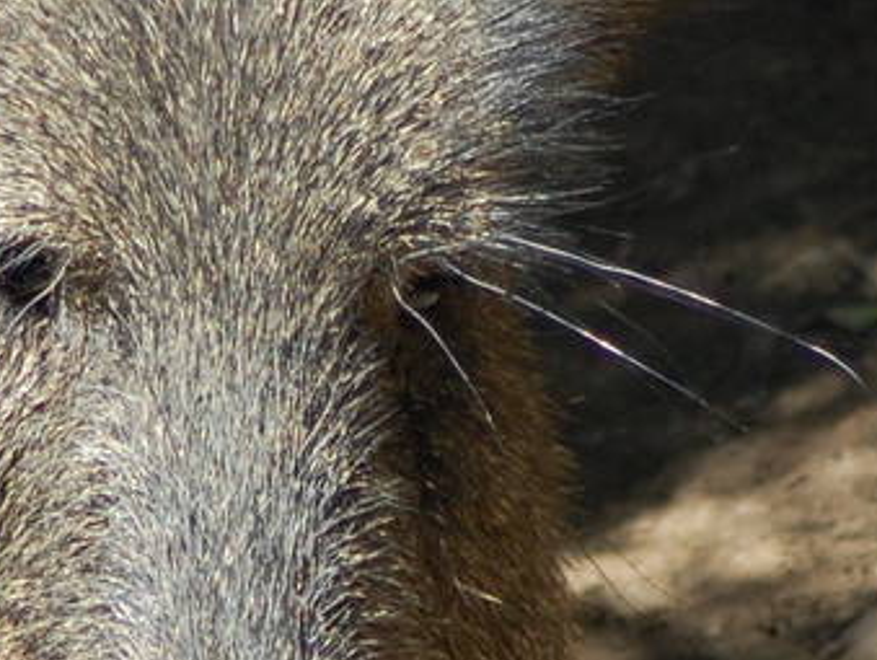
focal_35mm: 951
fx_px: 24119
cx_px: 129
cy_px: 484
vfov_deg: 1.6
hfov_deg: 2.1
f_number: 4.5
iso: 400
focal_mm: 140
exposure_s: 1/800
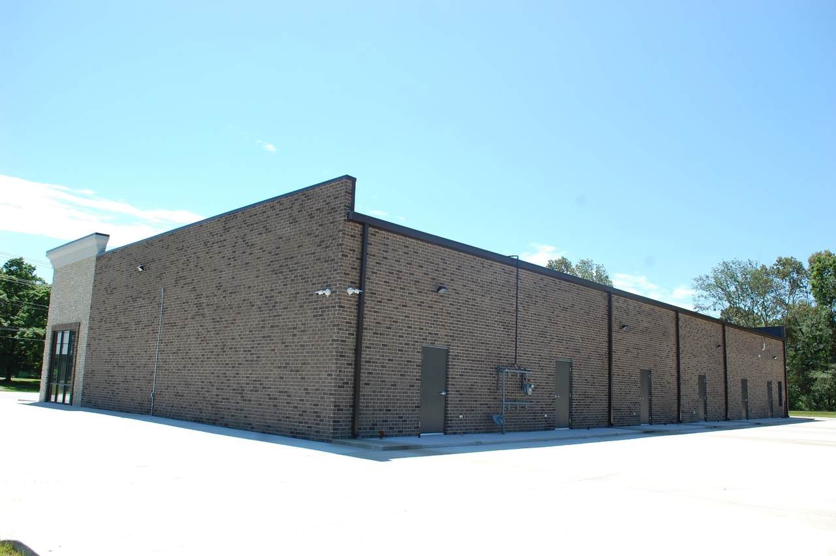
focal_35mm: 27
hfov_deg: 67.4
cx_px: 418
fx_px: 626
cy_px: 278
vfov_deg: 47.8
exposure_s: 1/320
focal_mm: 18
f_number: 9
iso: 200
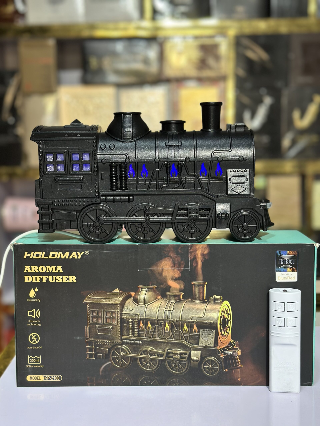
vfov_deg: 39.7
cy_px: 213
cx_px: 160
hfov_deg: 30.3
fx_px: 592
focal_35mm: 48
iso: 80
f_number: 1.78
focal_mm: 6.86
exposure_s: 1/100
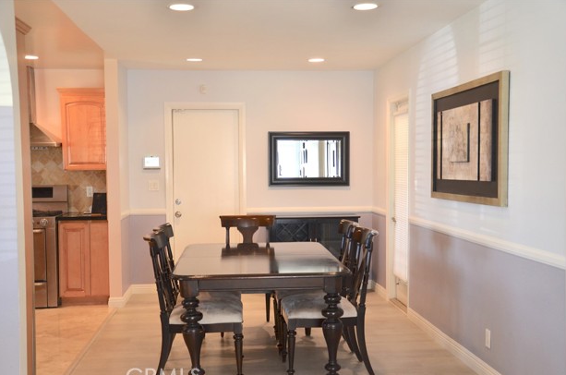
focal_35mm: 47
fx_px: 737
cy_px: 194
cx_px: 283
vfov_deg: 28.5
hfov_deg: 42.0
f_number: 4.2
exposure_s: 1/60
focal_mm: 30
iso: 500
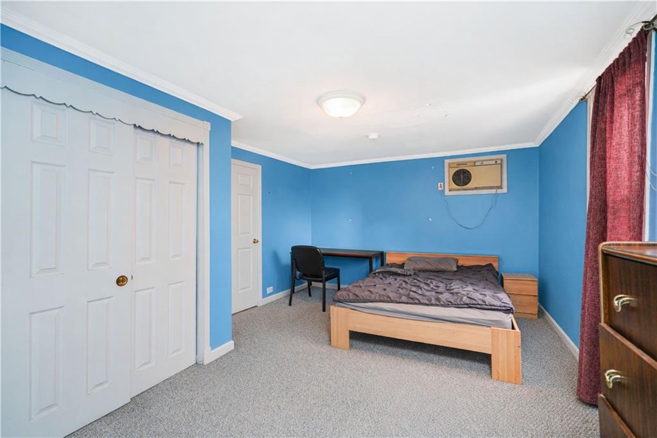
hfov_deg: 96.8
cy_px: 219
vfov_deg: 73.7
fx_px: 292
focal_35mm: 16
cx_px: 328
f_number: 4
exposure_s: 1/6
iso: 50
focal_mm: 16
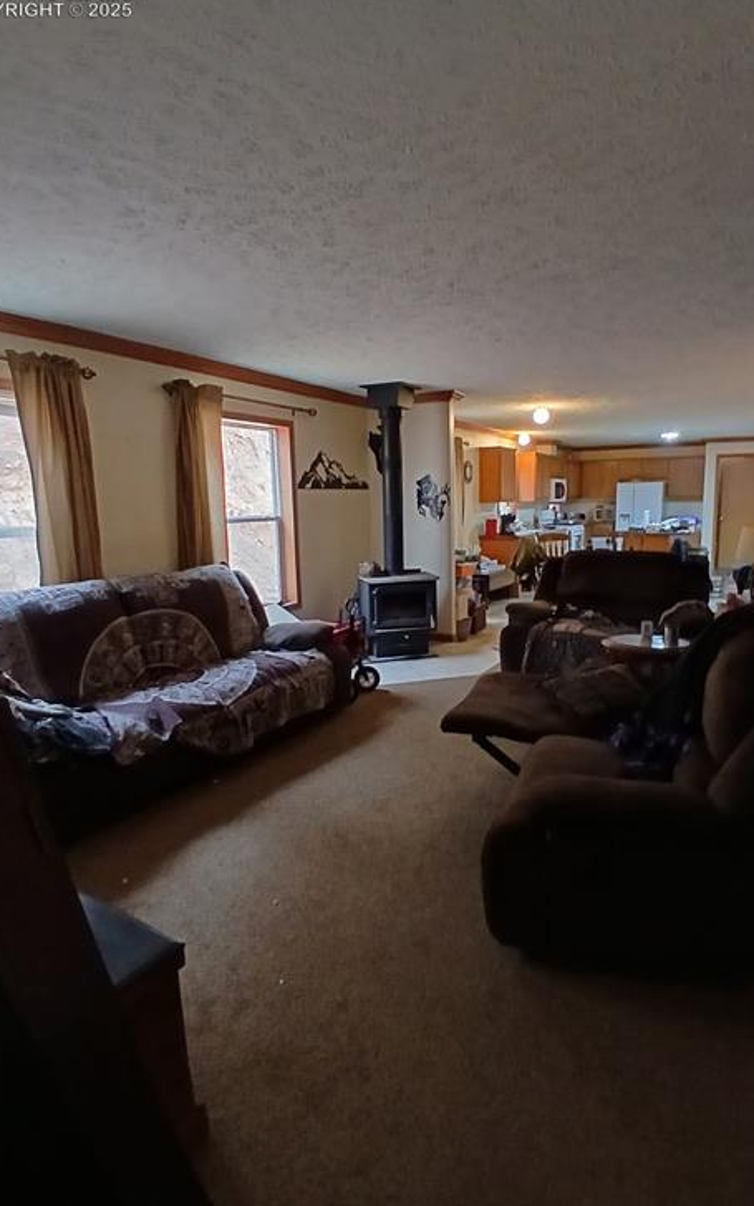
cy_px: 601
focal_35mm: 19
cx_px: 426
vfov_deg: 88.0
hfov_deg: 62.0
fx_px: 625
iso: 500
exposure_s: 1/24
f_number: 2.2
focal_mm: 1.4
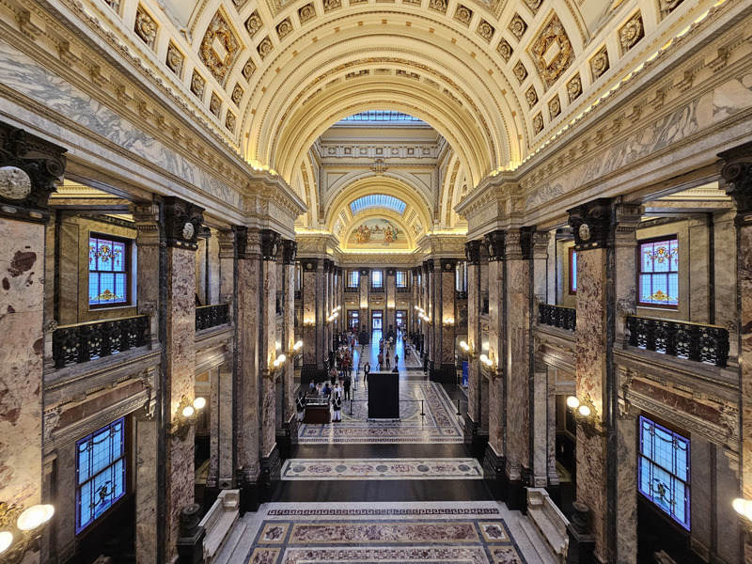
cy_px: 282
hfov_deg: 106.2
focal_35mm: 13
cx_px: 376
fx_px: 282
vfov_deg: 89.9
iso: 200
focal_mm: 2.2
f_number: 2.2
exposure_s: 1/50
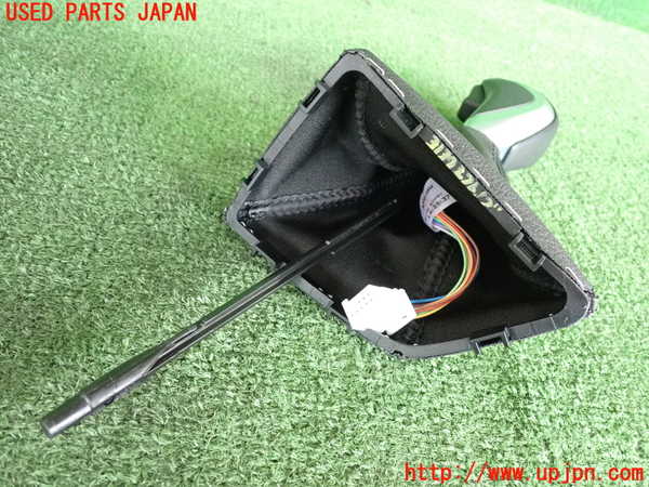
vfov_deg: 46.8
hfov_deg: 60.0
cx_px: 324
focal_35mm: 30
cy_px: 244
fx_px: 562
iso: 1250
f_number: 2.3
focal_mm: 5.4
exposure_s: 1/125
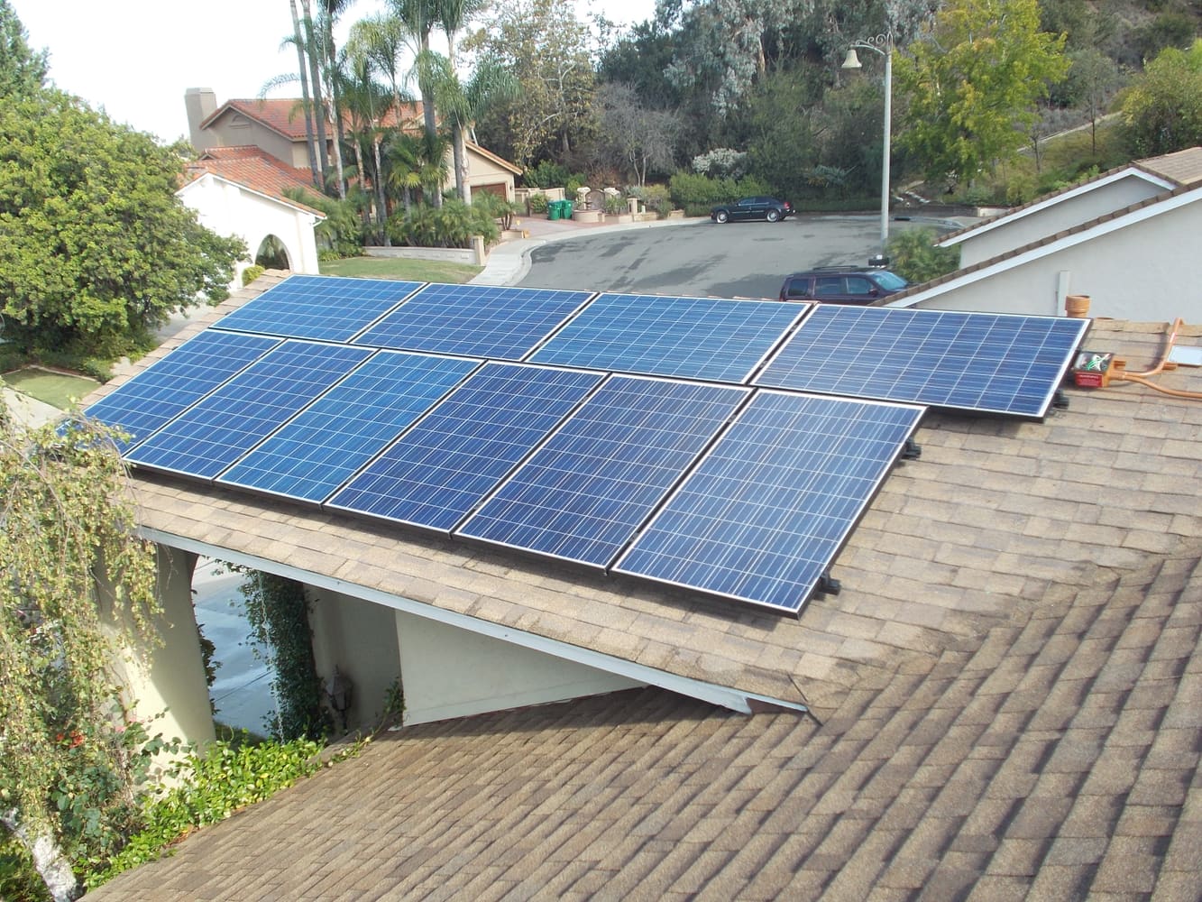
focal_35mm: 34
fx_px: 1181
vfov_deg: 41.8
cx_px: 601
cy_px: 451
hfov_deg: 54.0
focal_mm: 6
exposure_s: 1/160
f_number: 3.6
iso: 80
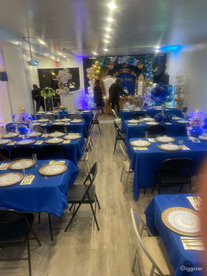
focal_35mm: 26
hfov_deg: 53.1
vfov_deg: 67.3
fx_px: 207
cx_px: 104
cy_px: 138
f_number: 1.6
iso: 200
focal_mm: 4.2
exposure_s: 1/60
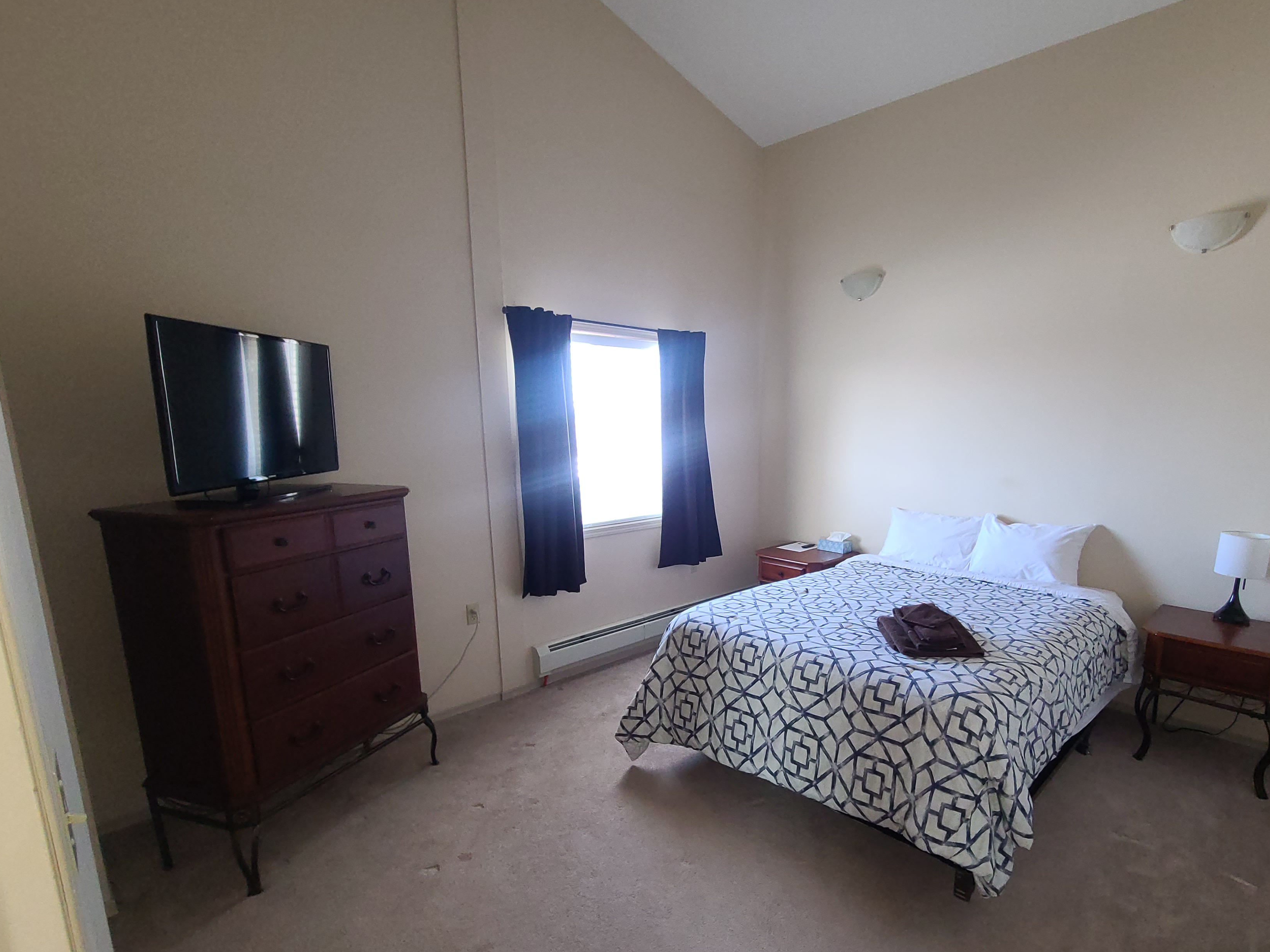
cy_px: 539
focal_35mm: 16
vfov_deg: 77.7
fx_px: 587
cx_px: 734
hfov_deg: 93.7
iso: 200
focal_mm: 2.2
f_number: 2.2
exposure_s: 1/60
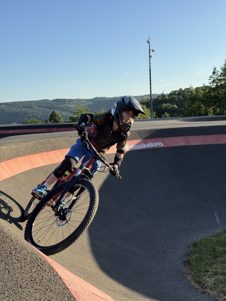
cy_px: 150
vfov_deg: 39.7
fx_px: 418
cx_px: 113
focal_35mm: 48
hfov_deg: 30.3
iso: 64
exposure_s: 1/2611
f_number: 1.78
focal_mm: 6.76
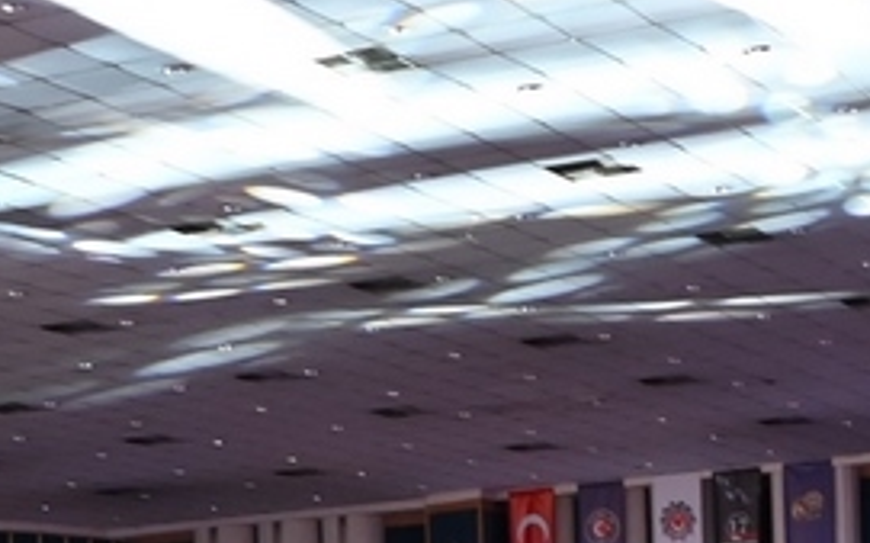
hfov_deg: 17.8
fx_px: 2772
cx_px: 472
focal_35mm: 117
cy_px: 912
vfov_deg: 10.6
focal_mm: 18
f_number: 3.5
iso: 1000
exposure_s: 1/50
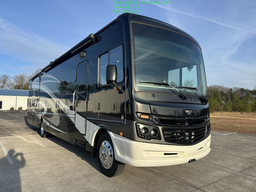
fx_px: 177
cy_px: 96
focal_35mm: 24
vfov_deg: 56.8
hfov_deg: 71.6
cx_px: 128
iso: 80
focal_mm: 6.86
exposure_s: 1/2660
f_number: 1.78
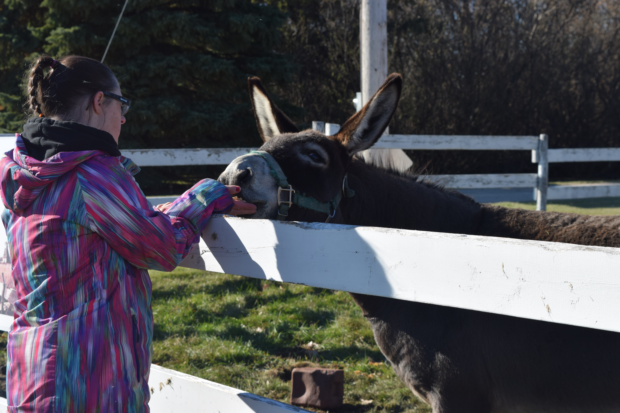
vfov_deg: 18.9
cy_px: 206
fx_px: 1240
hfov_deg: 28.1
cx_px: 310
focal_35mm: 72
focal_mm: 48
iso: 200
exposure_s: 1/320
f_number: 9
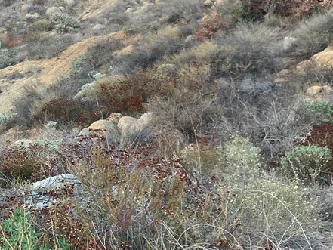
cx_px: -26
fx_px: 625
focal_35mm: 65
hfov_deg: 27.5
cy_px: 69
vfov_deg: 22.4
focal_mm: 3.99
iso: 50
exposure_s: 1/121
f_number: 1.8
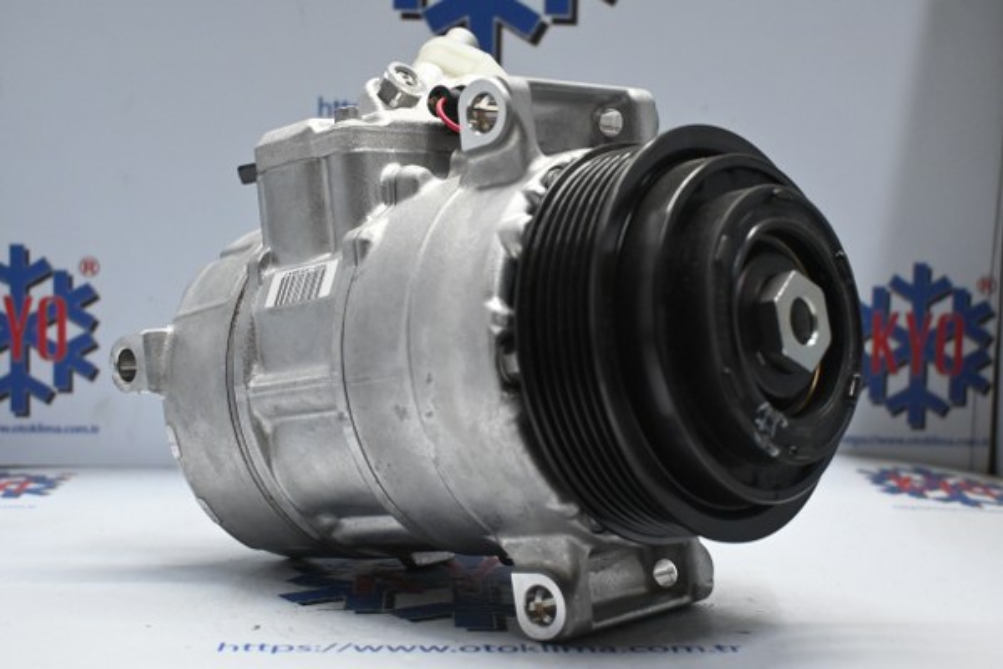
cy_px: 334
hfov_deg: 36.9
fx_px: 1504
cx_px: 502
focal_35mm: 54
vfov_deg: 25.1
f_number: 5.3
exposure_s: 1/125
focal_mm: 36
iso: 2200
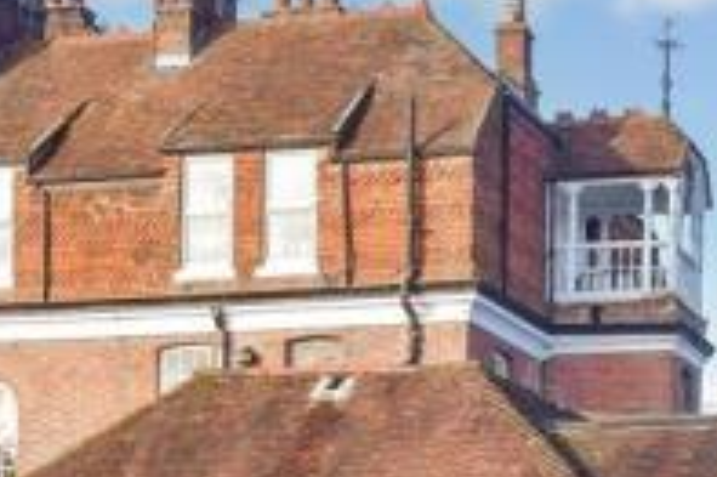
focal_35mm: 100
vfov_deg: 13.1
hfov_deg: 20.2
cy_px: 661
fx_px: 1990
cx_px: 570
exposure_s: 1/125
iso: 160
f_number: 8
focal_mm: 20
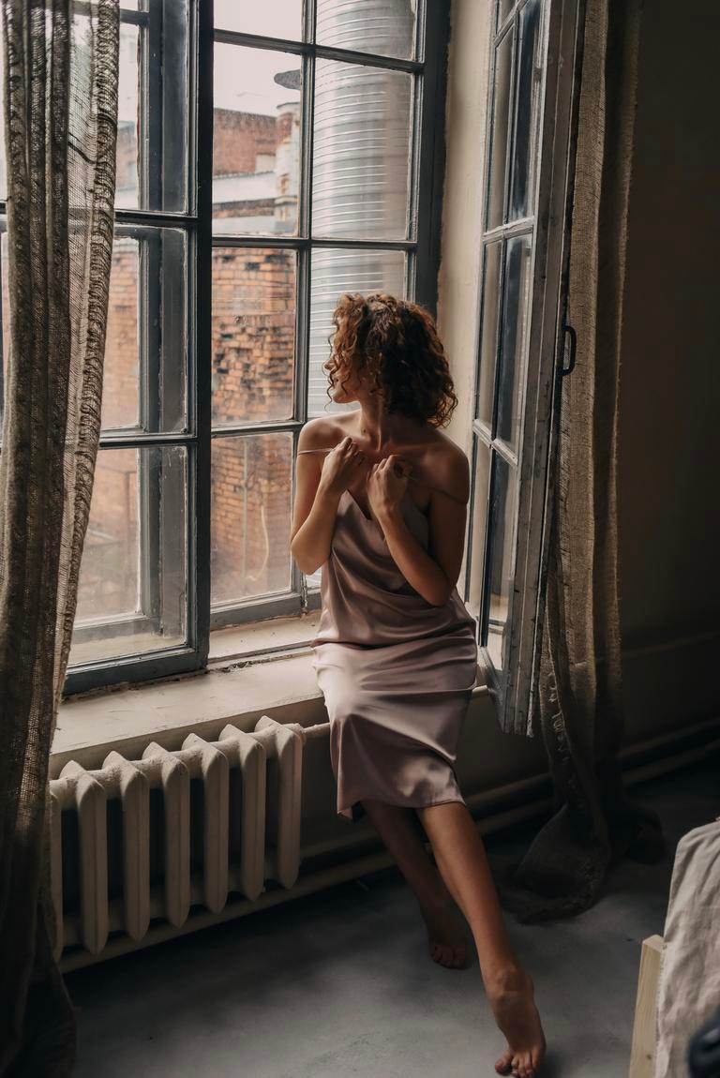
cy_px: 539
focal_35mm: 35
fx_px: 1049
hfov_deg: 37.9
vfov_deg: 54.4
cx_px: 360
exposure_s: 1/320
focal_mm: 35
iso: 2000
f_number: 4.5
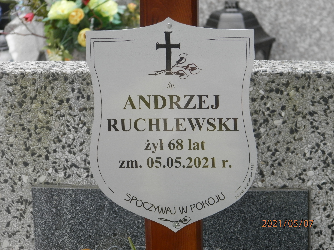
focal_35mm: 224
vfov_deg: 6.6
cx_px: 167
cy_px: 125
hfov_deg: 8.8
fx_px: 2161
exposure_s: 1/100
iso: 200
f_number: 5.4
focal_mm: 40
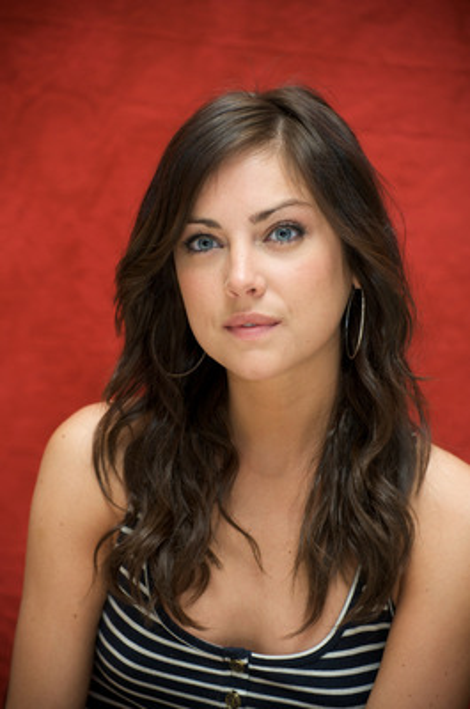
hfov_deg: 12.2
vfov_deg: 18.3
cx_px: 235
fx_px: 2203
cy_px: 354
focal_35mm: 112
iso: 500
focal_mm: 112
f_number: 5
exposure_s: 1/60
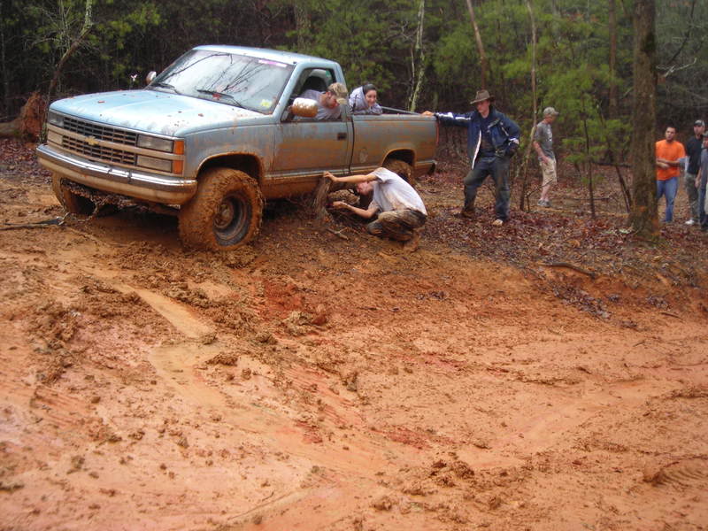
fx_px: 839
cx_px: 354
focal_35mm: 41
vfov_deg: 35.1
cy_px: 266
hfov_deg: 45.8
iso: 50
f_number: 3.3
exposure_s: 1/94.3
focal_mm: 6.8
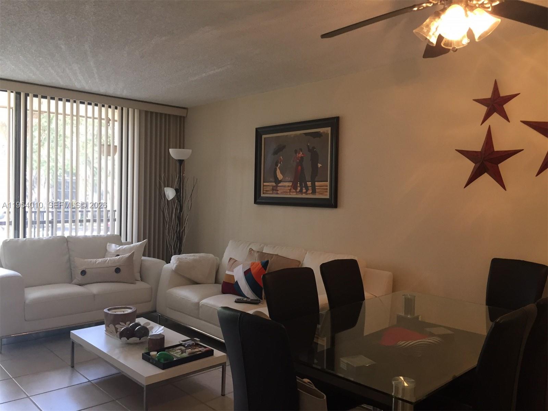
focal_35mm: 29
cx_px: 274
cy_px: 206
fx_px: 459
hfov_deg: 61.7
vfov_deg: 48.2
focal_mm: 4.15
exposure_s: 1/30
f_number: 2.2
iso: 80
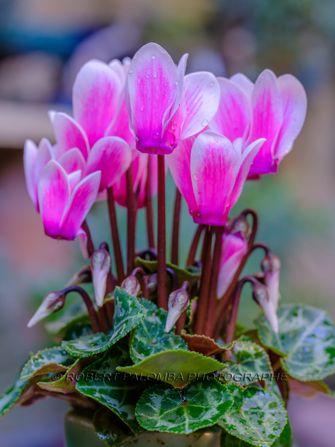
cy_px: 224
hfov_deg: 23.3
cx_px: 168
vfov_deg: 30.7
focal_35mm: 63
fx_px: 813
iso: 320
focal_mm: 80
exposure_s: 1/2
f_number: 8
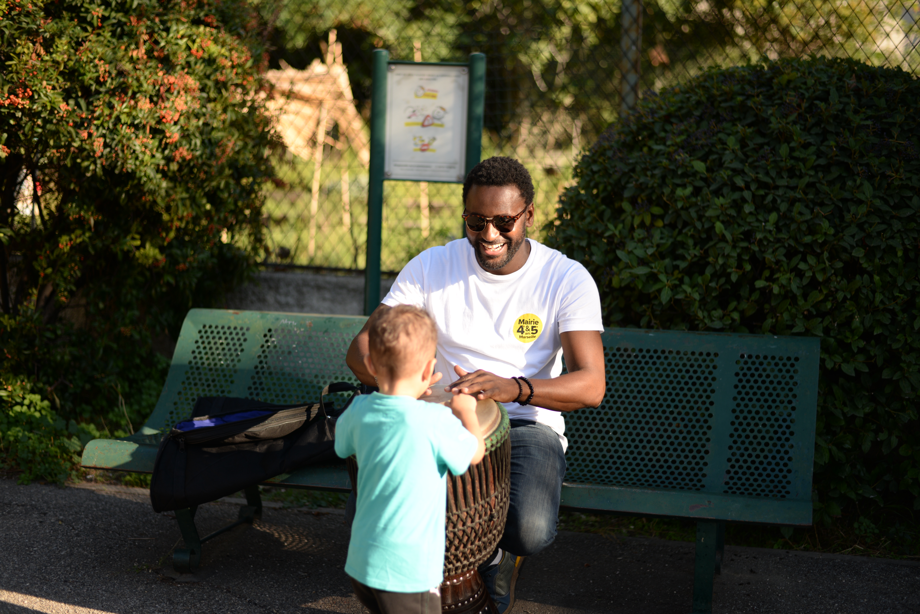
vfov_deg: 27.0
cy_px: 307
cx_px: 460
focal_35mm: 50
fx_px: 1278
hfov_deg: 39.6
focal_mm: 50
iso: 100
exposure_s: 1/1250
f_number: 2.5
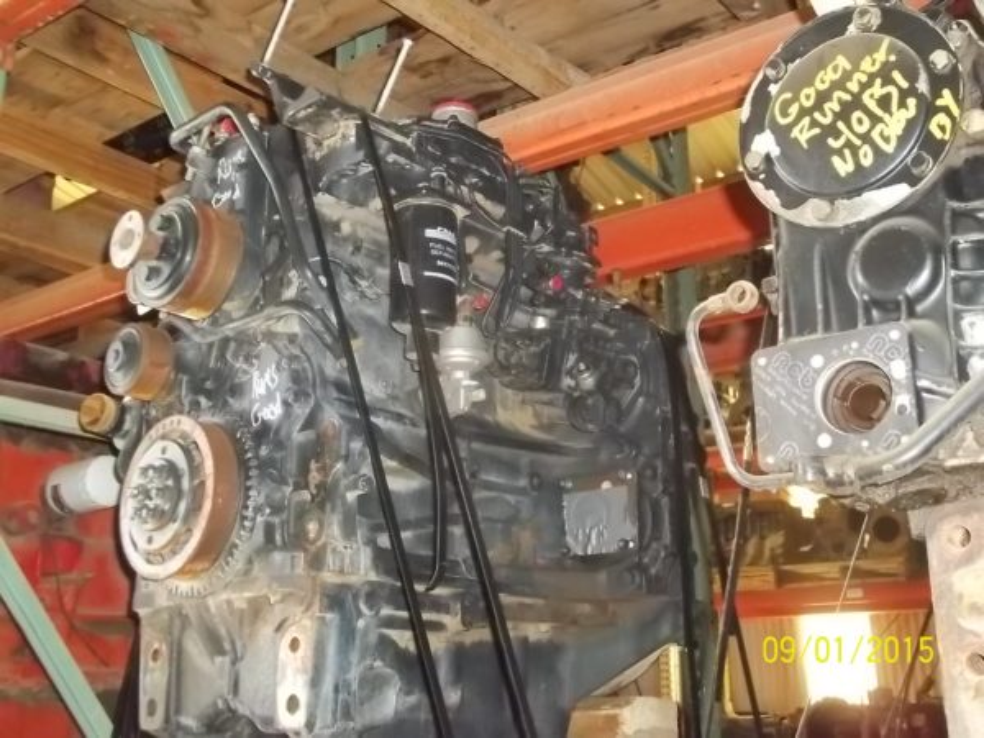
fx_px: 1109
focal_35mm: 39
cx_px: 492
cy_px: 369
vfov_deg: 36.8
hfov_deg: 47.9
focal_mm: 7.1
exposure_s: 1/40
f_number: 3.2
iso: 400
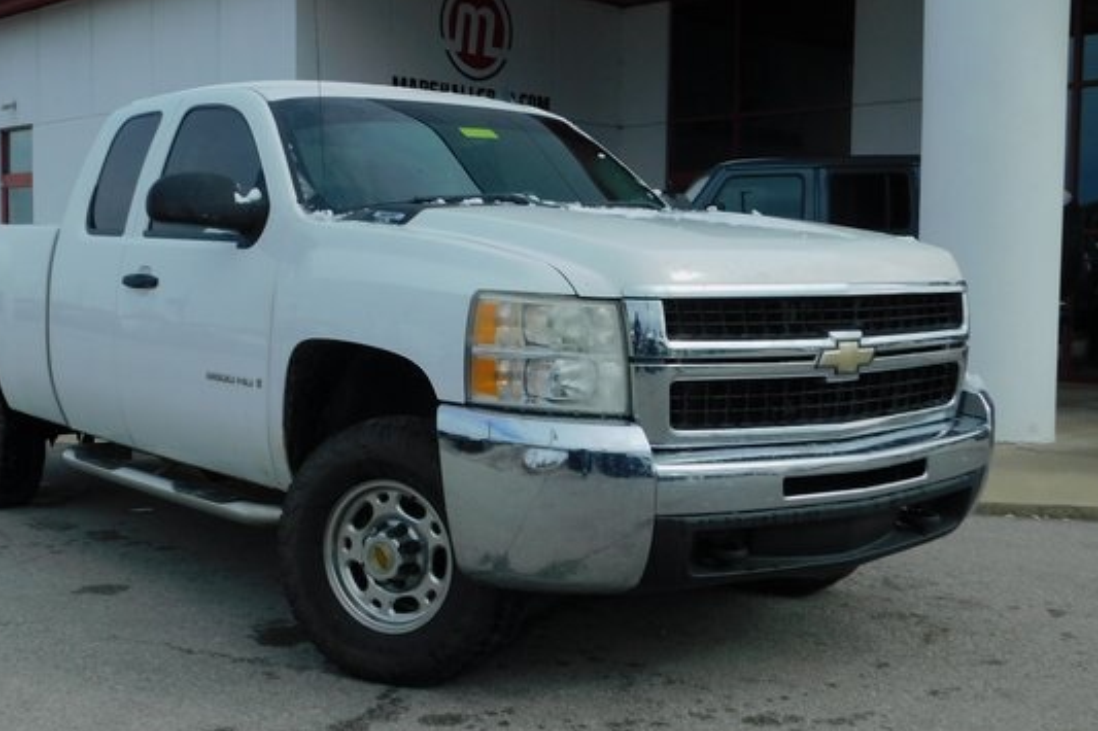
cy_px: 377
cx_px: 461
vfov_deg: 29.8
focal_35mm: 45
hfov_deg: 43.5
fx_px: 1372
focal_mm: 6.3
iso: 125
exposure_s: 1/400
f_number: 7
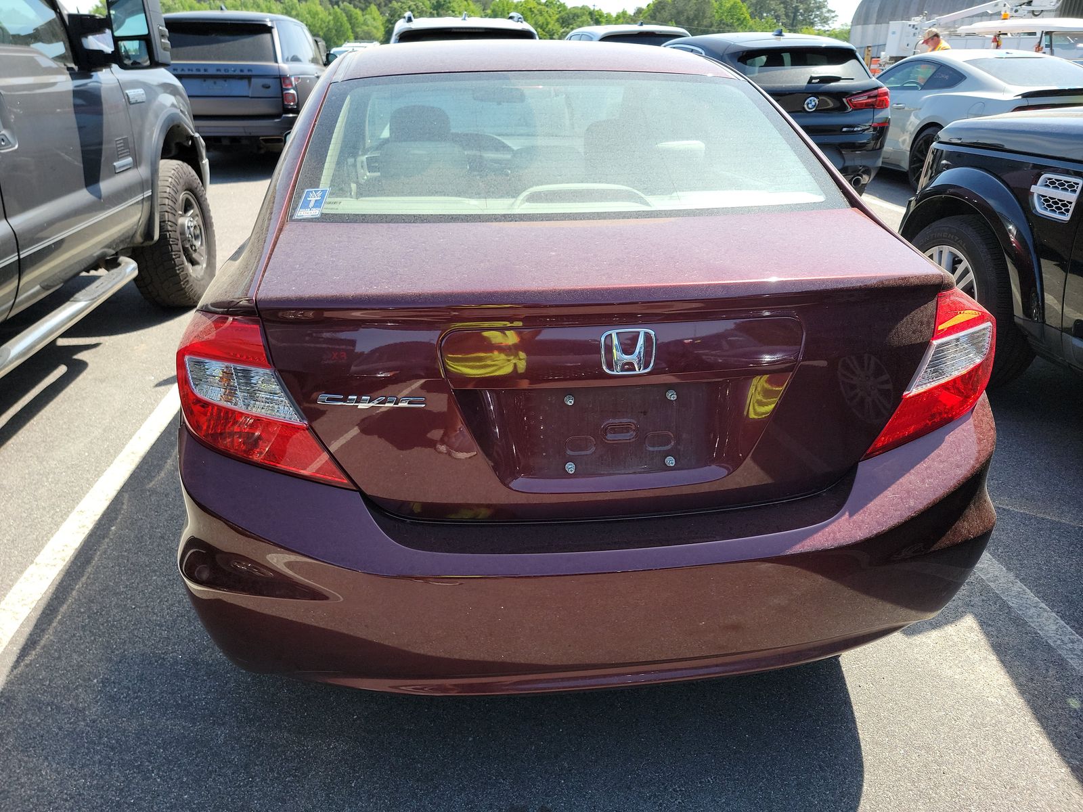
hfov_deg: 71.6
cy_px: 406
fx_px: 751
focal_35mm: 24
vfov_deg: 56.8
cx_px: 542
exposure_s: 1/309
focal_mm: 6.7
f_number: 1.8
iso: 50
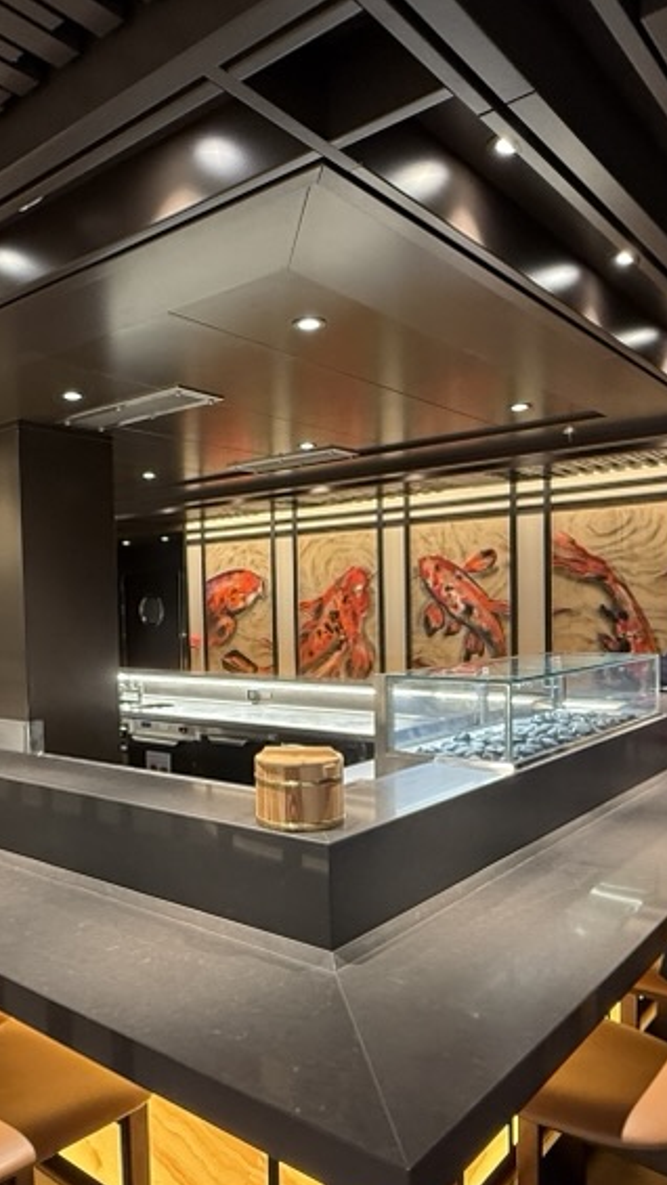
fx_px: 849
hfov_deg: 42.7
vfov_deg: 69.7
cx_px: 260
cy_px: 648
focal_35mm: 27
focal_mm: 2.22
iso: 320
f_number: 2.2
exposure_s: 1/61
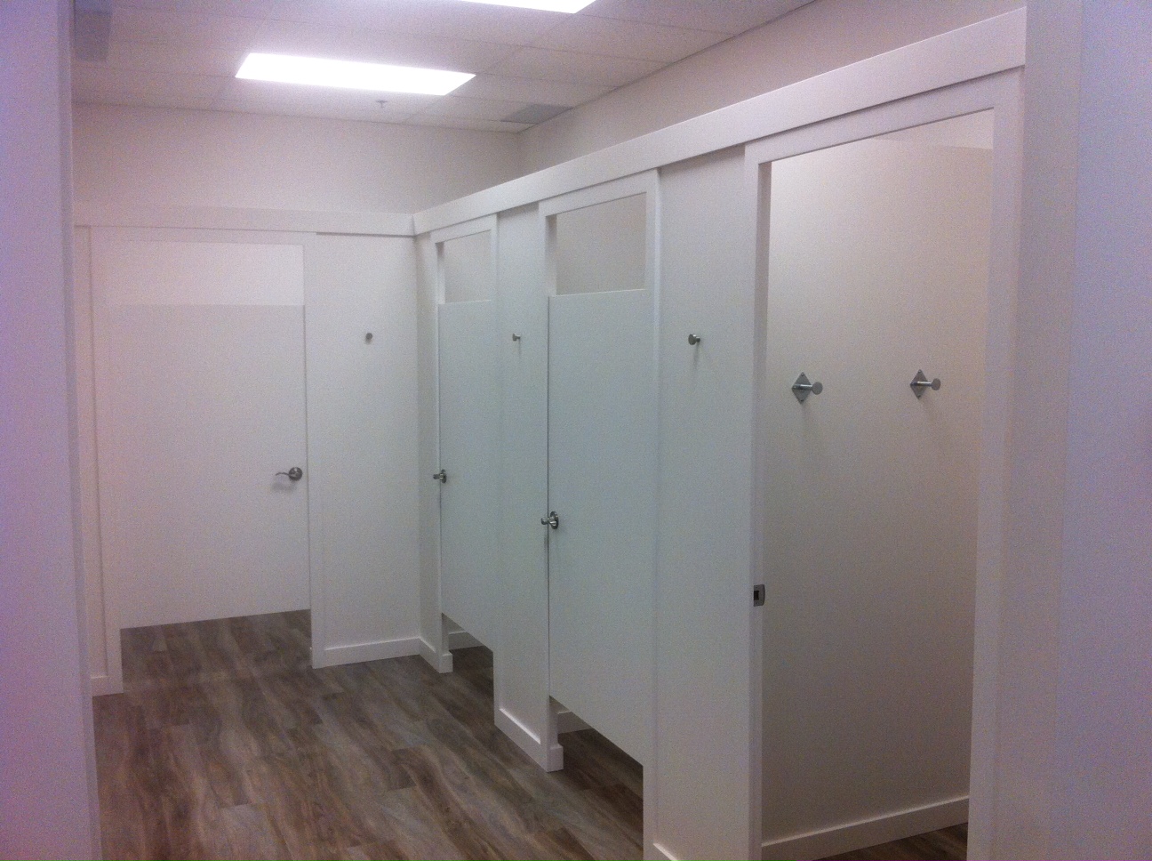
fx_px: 1163
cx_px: 576
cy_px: 430
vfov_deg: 40.6
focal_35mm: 35
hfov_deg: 52.7
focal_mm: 3.85
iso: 125
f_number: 2.8
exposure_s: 1/120
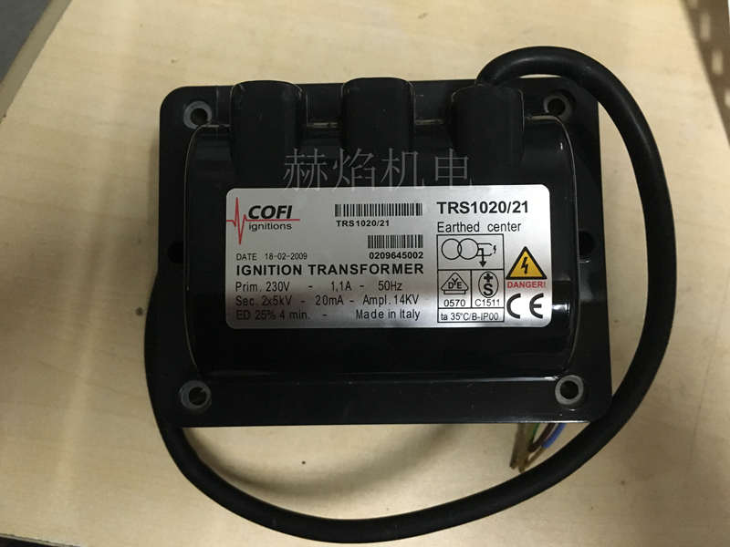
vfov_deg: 48.2
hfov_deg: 61.7
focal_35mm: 29
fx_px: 612
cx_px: 365
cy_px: 274
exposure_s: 1/17
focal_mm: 4.15
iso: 200
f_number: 2.2
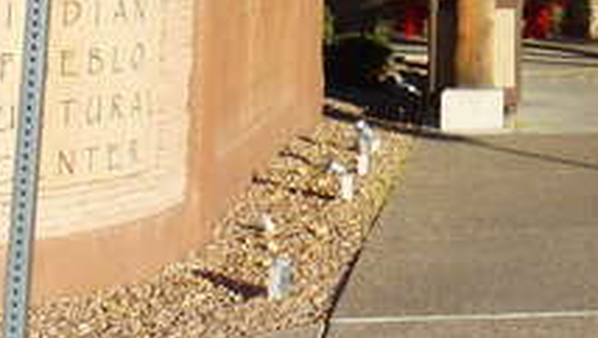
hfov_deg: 16.3
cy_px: -330
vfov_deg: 9.1
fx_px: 2000
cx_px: 718
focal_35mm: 126
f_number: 4
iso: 100
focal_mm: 5.4
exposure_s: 1/500
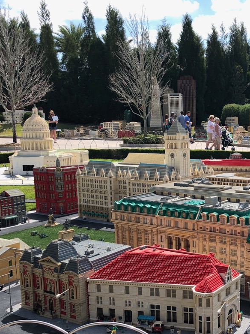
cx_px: 211
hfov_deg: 30.5
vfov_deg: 41.1
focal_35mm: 46
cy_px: 196
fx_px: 443
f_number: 1.8
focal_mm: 4
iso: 20
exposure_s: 1/1389
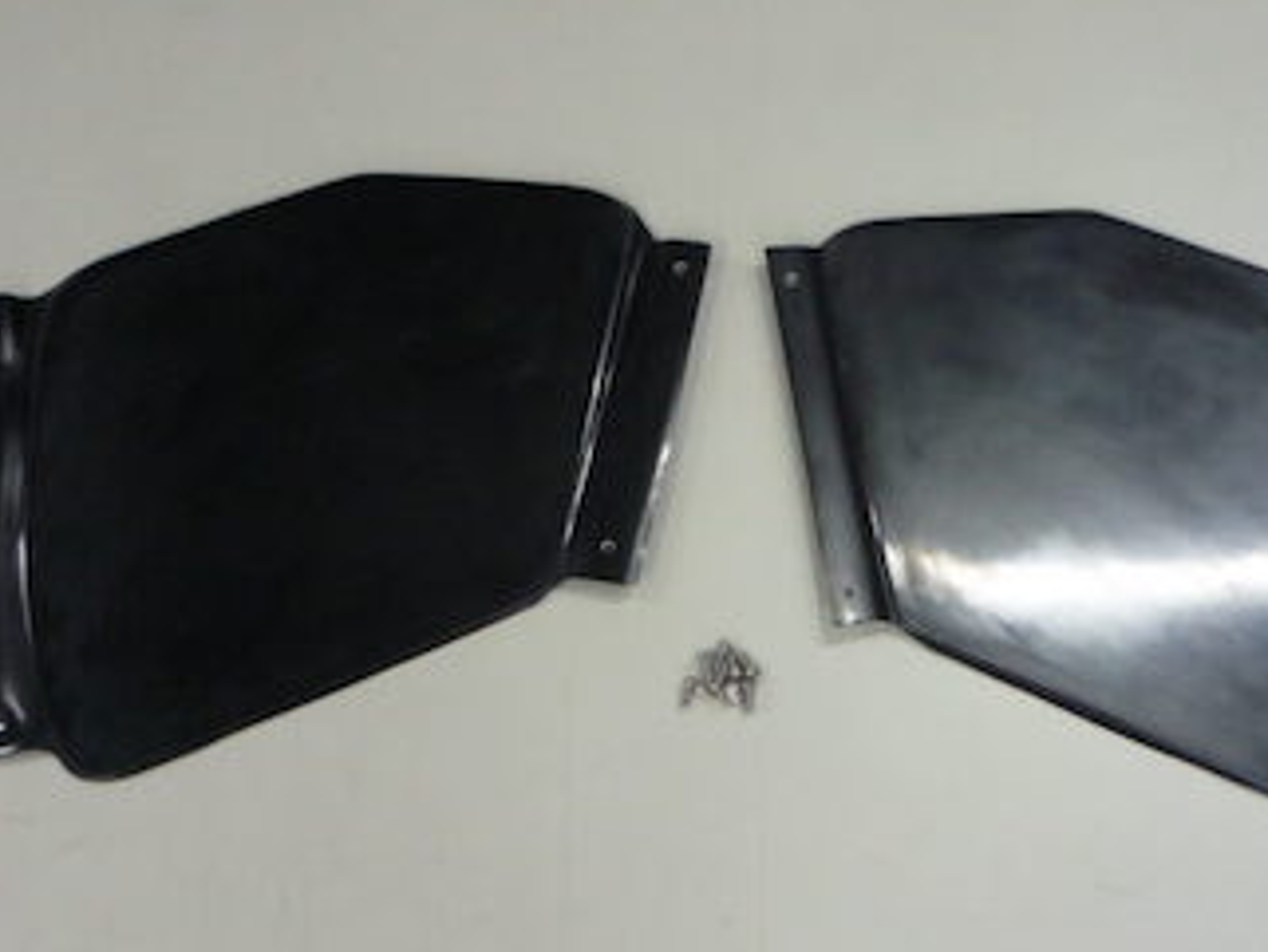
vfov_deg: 26.1
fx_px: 2052
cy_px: 478
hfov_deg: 34.3
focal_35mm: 56
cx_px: 715
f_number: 2.8
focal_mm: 5.5
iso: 320
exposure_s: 1/30
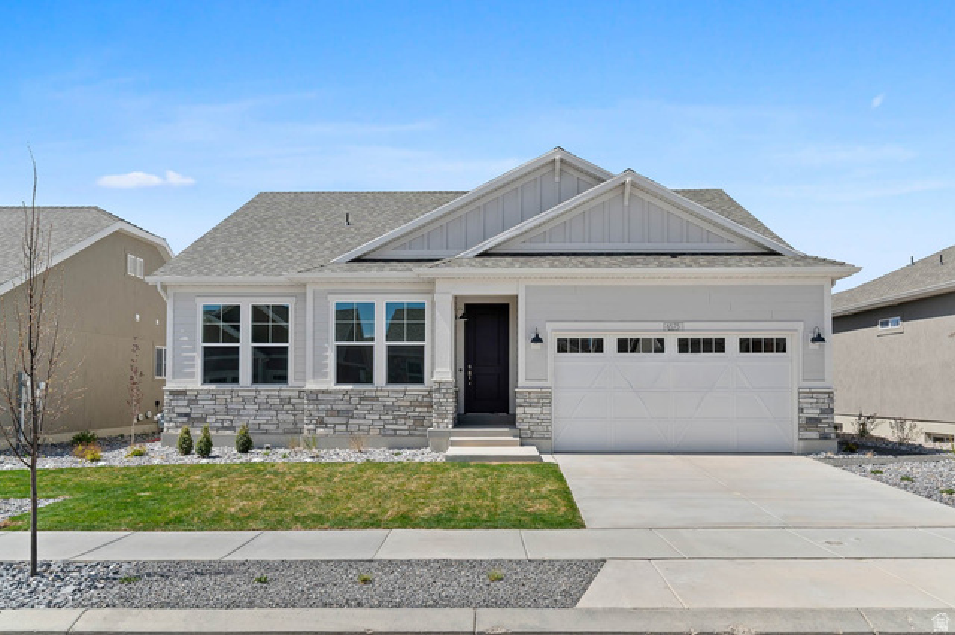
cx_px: 478
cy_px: 318
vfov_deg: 47.9
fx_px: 716
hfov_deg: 67.4
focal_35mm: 27
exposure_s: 1/320
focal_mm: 27
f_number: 8
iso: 320
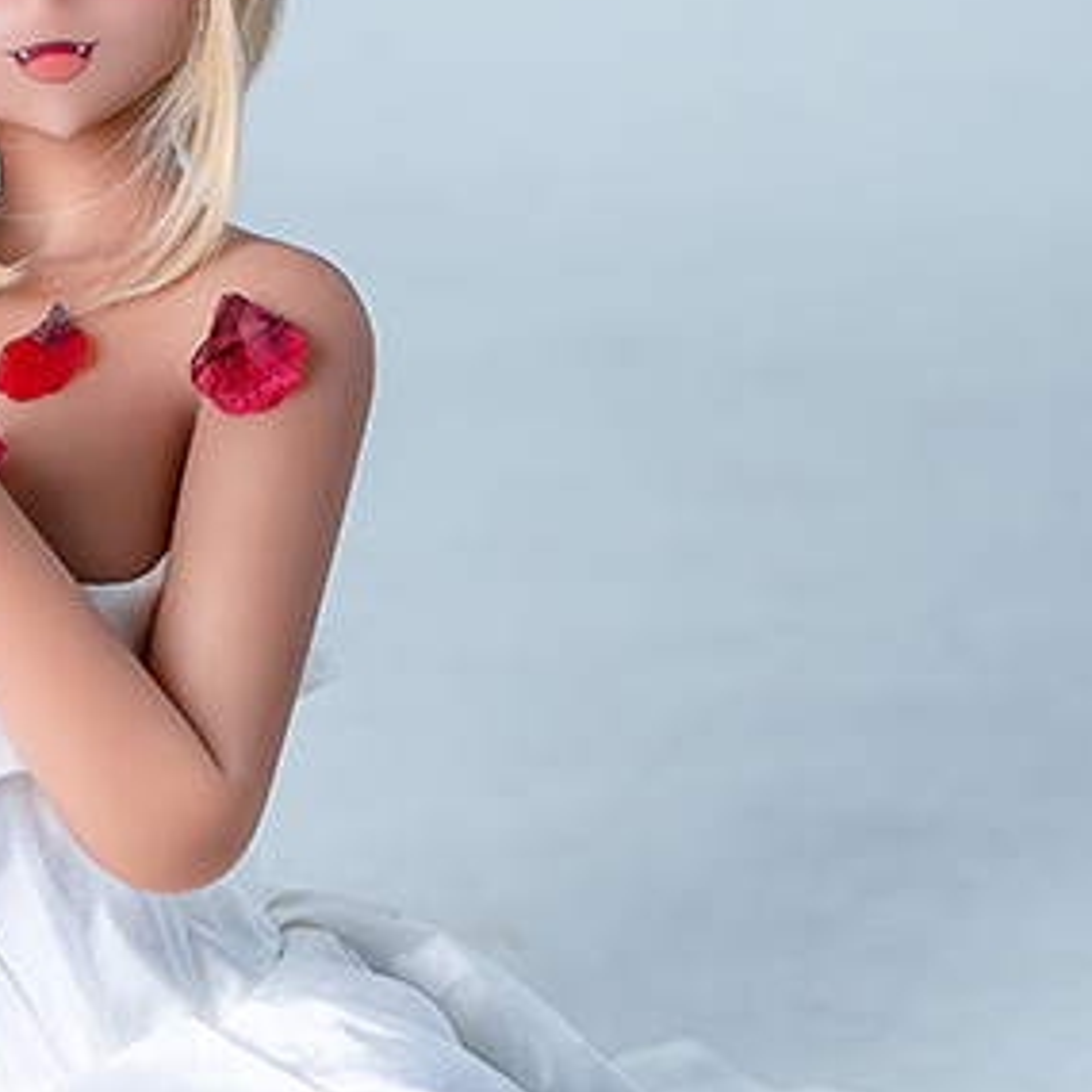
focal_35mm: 228
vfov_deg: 7.7
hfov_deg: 7.6
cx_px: 54
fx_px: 8137
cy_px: 743
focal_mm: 85
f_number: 1.8
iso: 100
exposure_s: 1/100
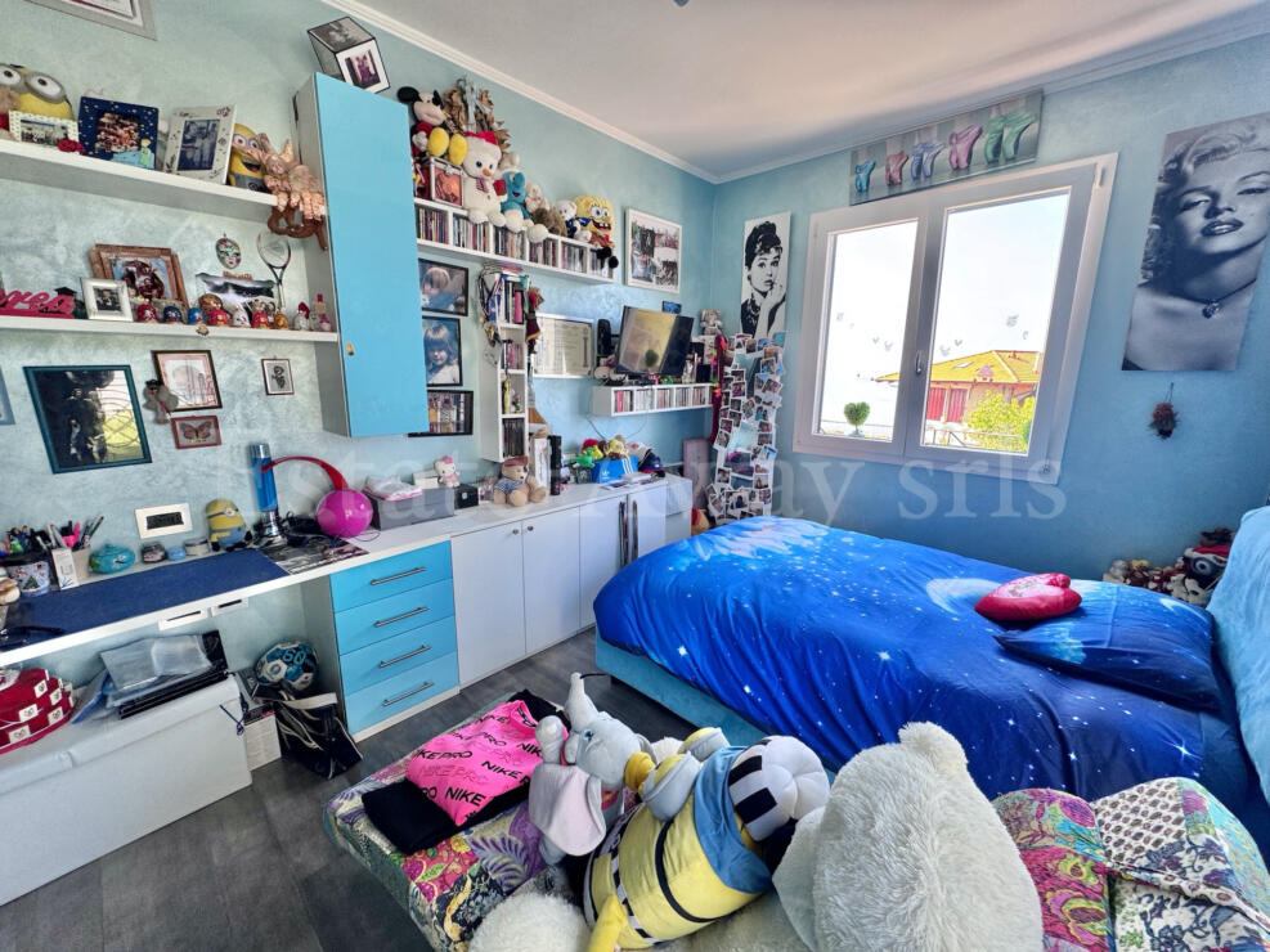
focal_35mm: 14
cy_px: 476
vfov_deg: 85.7
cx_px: 635
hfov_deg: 102.1
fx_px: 514
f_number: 2.2
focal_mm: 2.22
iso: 100
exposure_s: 1/99
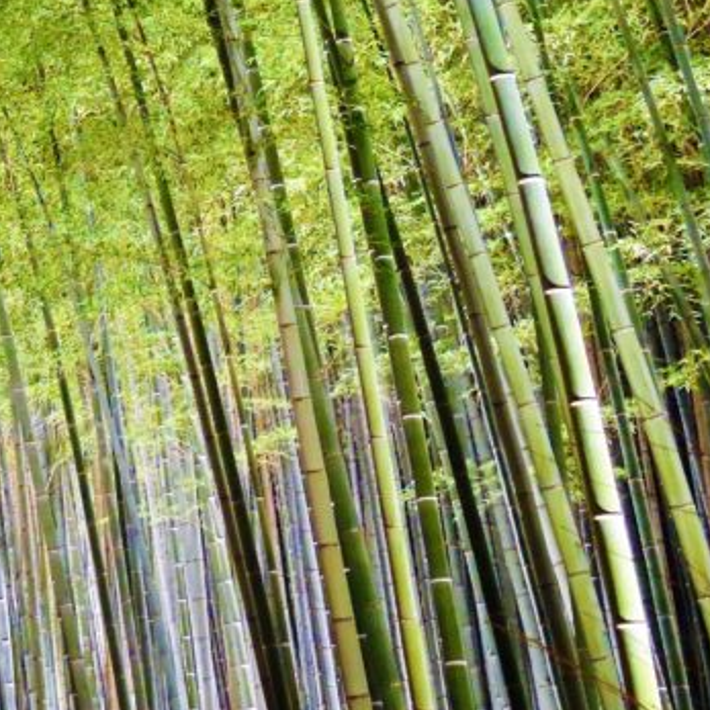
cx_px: -233
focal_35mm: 73
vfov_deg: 23.0
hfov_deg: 21.3
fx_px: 1694
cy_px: 59
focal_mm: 6
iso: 800
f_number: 2
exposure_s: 1/6
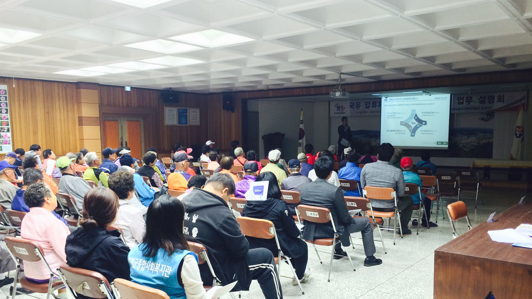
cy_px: 186
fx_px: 451
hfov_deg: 61.0
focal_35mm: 32
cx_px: 267
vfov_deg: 36.5
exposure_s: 1/30
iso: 64
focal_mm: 4.15
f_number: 2.2
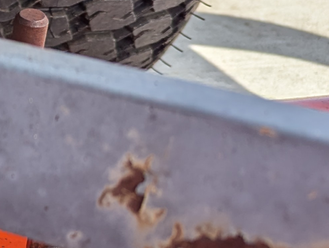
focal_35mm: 99
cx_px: -335
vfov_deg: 14.8
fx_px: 942
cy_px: 22
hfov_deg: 15.6
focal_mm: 6.81
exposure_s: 1/1019
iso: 39
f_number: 1.85
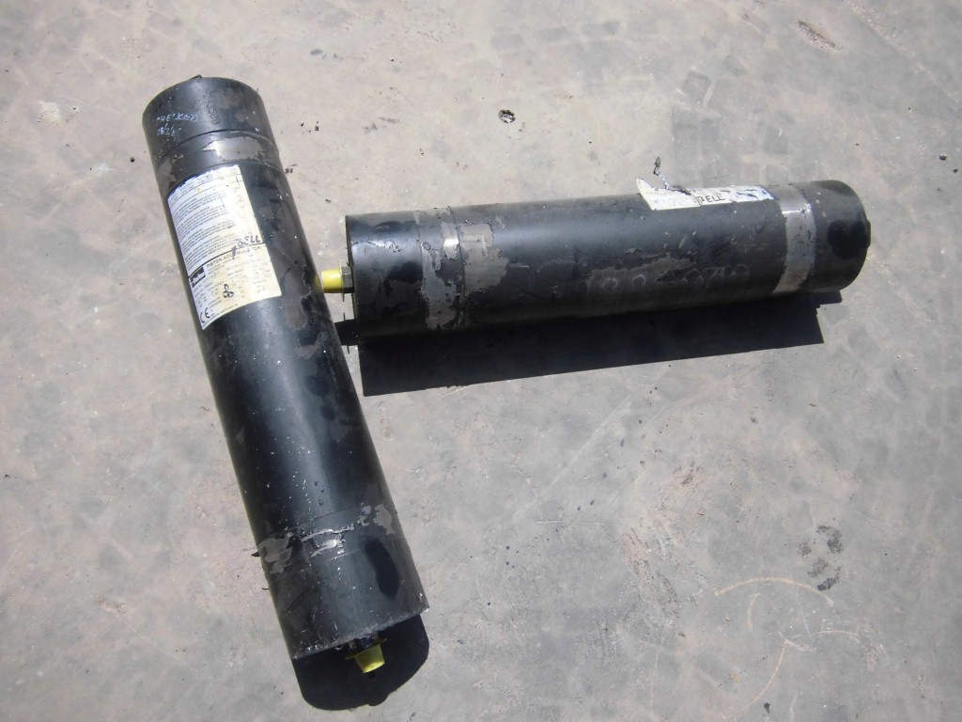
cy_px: 361
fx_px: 723
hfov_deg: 67.3
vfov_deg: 53.1
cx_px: 481
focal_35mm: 26
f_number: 7.9
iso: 100
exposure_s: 1/250
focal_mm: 4.7
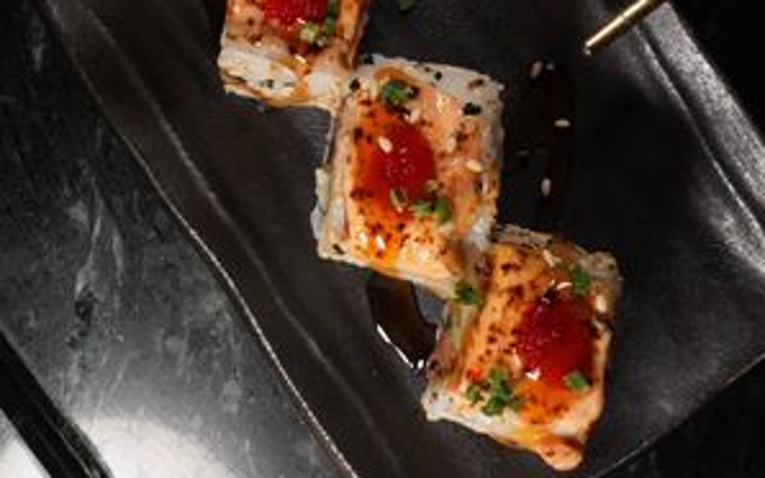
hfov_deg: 32.0
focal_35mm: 64
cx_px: 390
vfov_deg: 19.8
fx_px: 1334
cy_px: 33
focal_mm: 39
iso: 10000
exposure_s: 1/40
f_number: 18
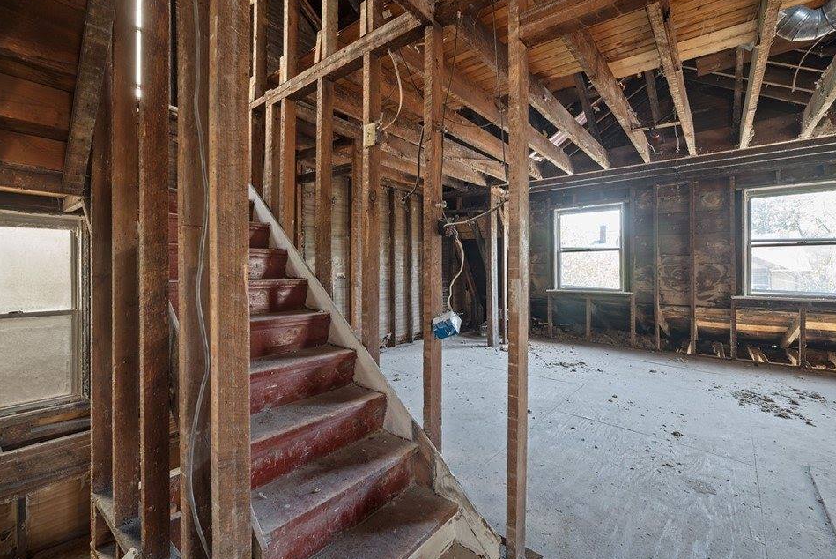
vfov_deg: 73.8
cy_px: 267
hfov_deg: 96.4
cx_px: 377
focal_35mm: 16
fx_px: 372
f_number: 8
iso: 400
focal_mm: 14
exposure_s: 1.6
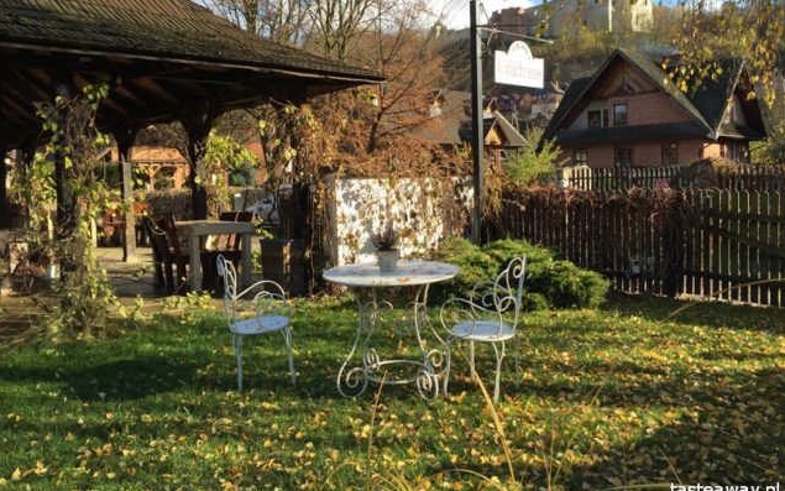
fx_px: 663
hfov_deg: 61.2
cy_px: 208
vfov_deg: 40.5
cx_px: 393
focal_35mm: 31
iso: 32
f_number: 2.2
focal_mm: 4.15
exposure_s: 1/760
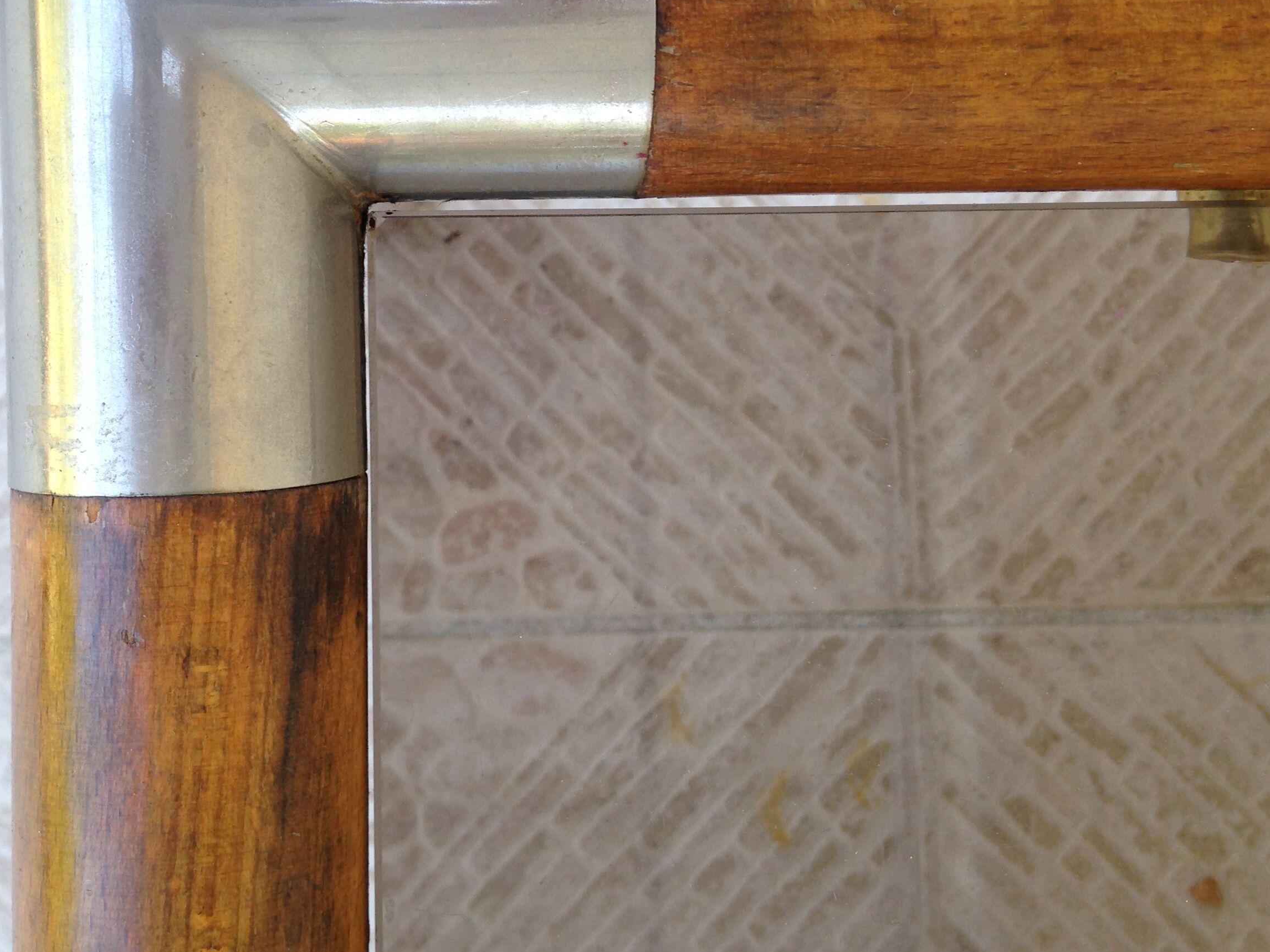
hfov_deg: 40.2
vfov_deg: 30.6
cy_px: 291
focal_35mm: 47
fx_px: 1724
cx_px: 485
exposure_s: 1/60
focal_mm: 4.12
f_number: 2.4
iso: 50
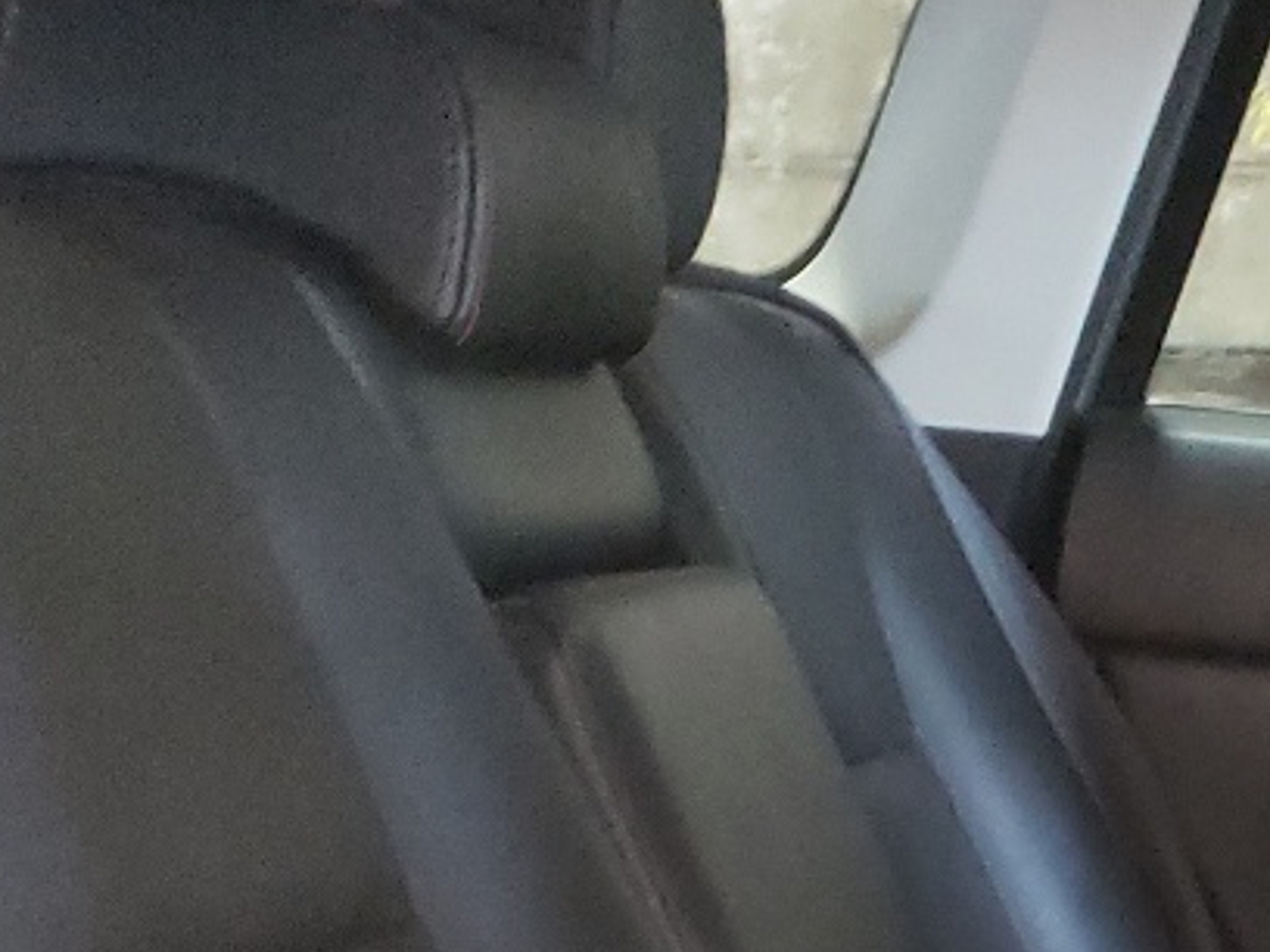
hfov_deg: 17.5
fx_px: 3742
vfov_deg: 13.4
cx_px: 1852
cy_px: 1556
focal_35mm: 102
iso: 509
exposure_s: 1/24
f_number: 1.5
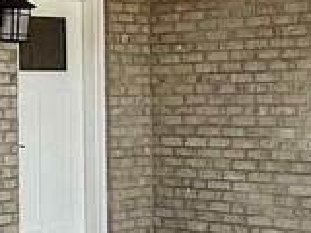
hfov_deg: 16.5
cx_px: -99
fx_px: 1006
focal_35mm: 112
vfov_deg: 13.2
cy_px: 95
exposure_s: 1/486
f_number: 2.2
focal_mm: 2.22
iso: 64
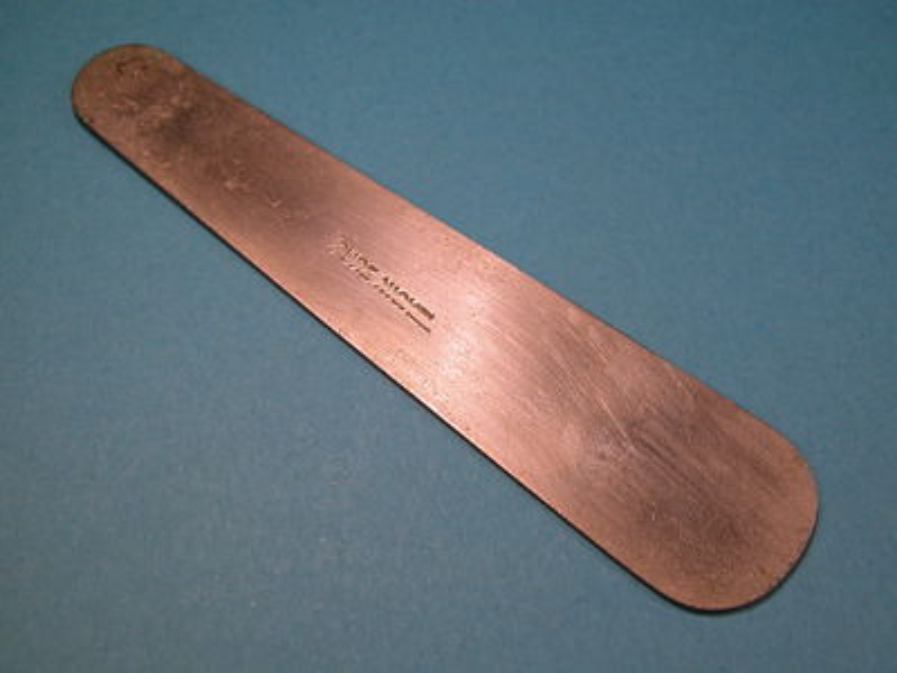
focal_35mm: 50
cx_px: 448
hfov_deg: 38.2
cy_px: 336
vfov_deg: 29.1
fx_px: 1296
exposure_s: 1/157
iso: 100
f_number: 4.8
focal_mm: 12.7
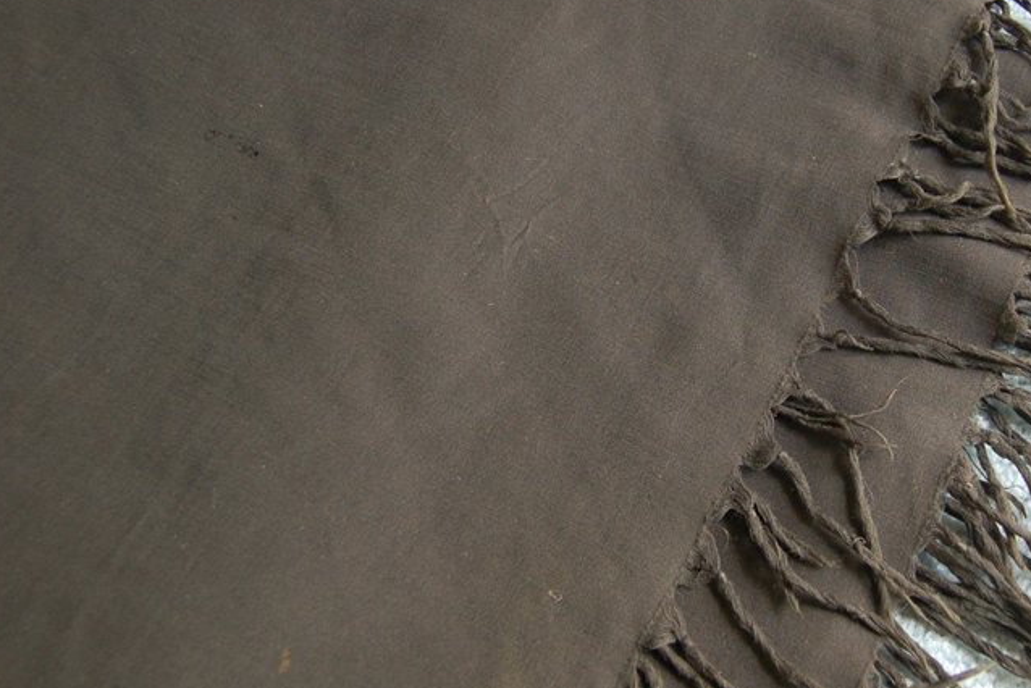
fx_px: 1395
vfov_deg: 27.7
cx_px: 709
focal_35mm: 49
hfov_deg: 39.9
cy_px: 279
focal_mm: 23
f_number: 3.8
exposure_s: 1/20
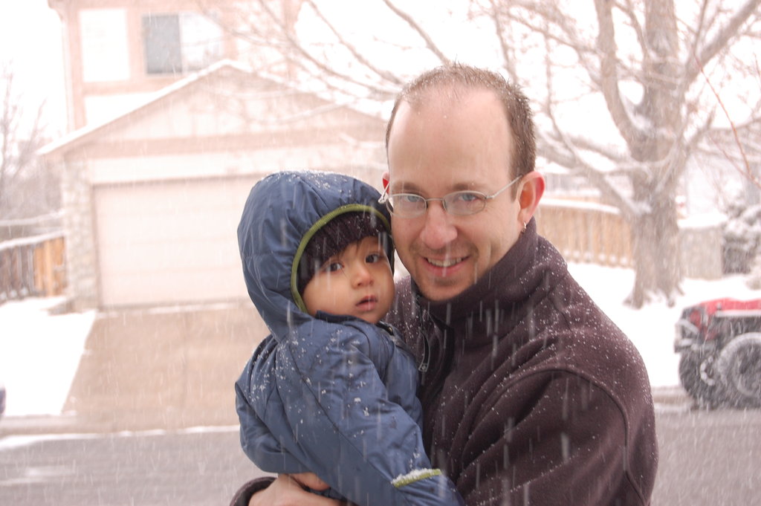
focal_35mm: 82
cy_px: 253
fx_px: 1743
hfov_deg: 24.6
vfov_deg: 16.5
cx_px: 380
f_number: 5.6
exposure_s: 1/80
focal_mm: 55
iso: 400
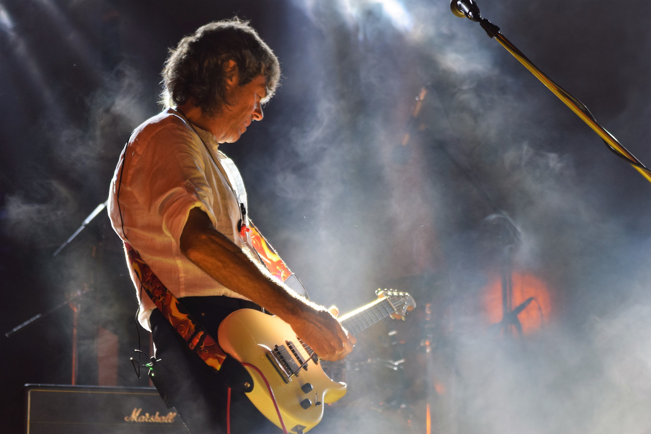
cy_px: 217
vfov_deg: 8.3
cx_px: 326
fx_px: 2984
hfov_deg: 12.5
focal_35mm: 165
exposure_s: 1/60
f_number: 4.2
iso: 640
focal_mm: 110
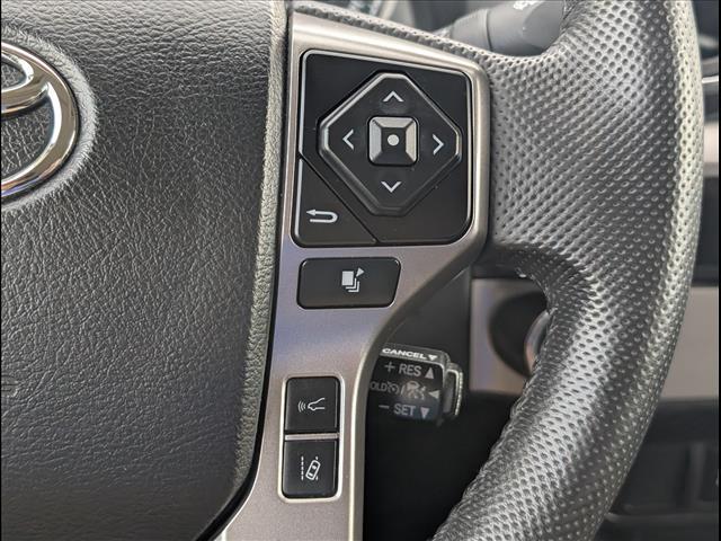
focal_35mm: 49
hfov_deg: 38.9
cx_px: 360
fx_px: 1021
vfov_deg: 29.7
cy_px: 270
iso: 498
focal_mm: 6.9
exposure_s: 1/909
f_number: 1.68
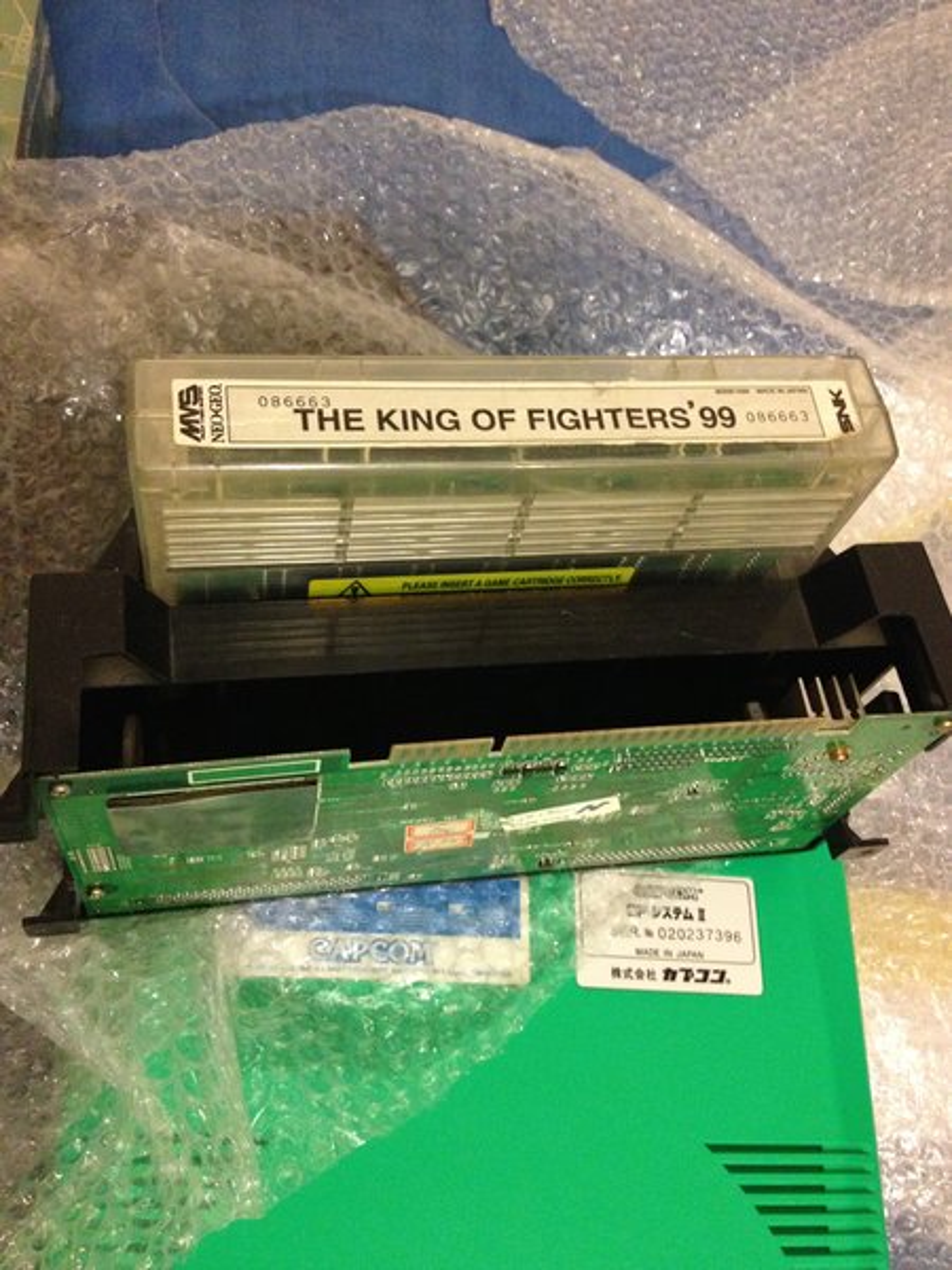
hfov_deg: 40.7
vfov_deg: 52.6
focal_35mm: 35
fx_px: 1283
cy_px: 635
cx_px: 476
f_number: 2.4
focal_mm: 4.28
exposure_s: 1/20
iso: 400
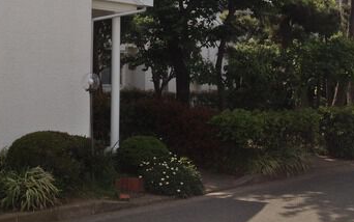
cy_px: 0
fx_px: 627
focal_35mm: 65
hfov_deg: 31.5
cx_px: 166
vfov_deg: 19.4
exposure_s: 1/1783
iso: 50
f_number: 2.4
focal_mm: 4.28
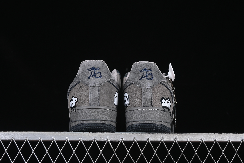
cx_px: 122
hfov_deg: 27.0
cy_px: 82
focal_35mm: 75
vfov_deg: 18.2
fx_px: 508
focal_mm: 50
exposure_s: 1/60
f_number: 7.1
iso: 160
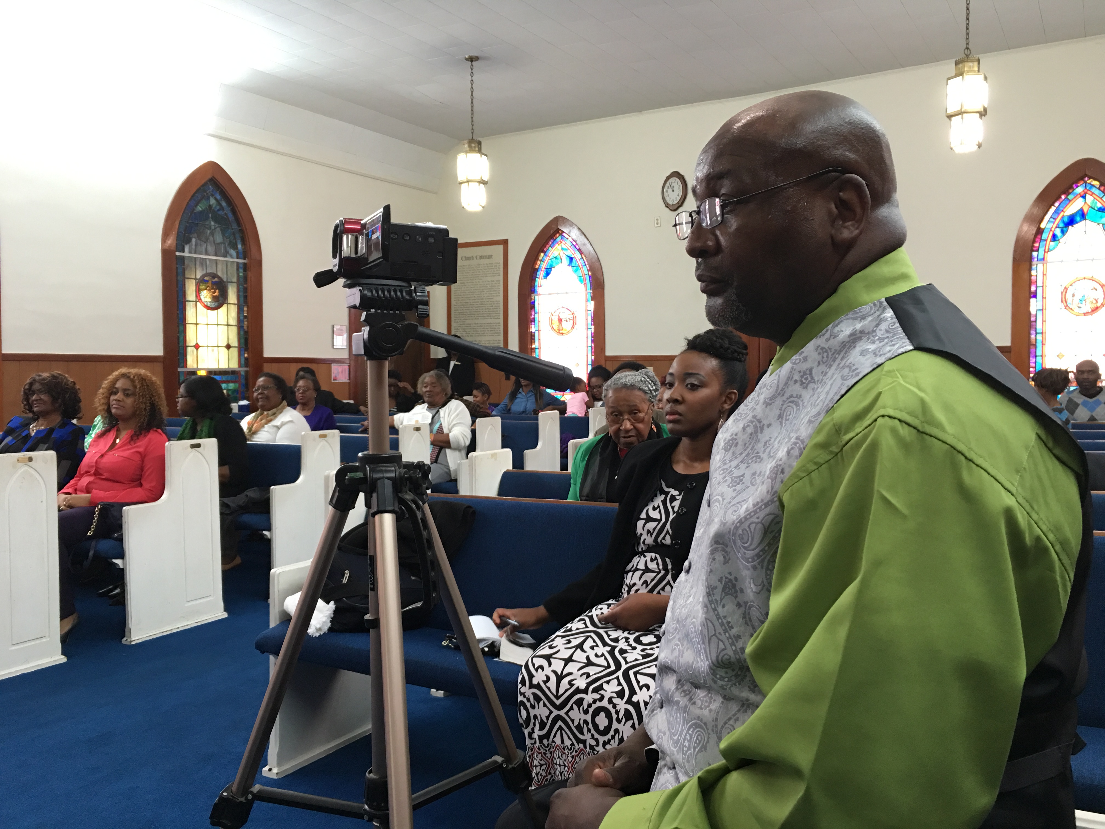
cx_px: 552
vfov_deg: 48.2
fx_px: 926
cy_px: 414
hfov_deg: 61.7
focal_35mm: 29
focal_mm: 4.15
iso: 64
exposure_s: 1/15
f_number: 2.2
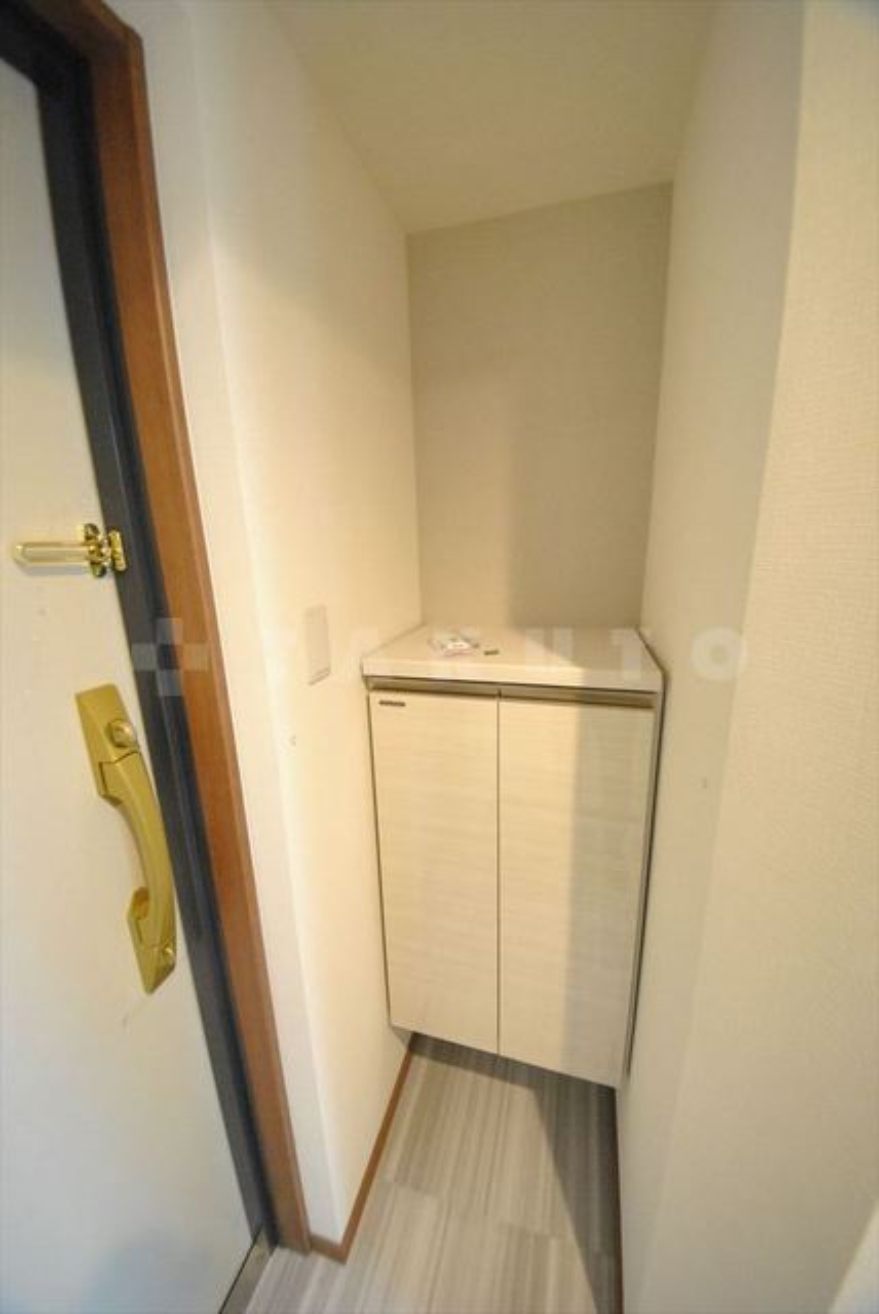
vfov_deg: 112.6
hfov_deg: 90.1
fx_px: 439
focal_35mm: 12
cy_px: 657
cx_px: 440
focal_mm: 8
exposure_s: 1/20
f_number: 4.5
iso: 1600
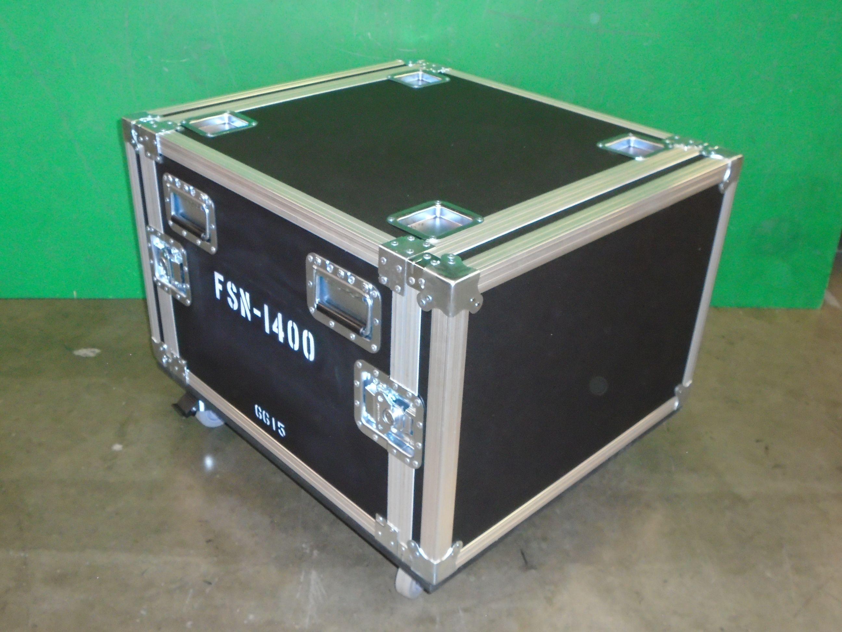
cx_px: 421
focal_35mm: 36
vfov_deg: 39.7
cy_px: 316
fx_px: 876
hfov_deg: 51.4
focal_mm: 6.4
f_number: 3.8
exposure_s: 1/40
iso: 500
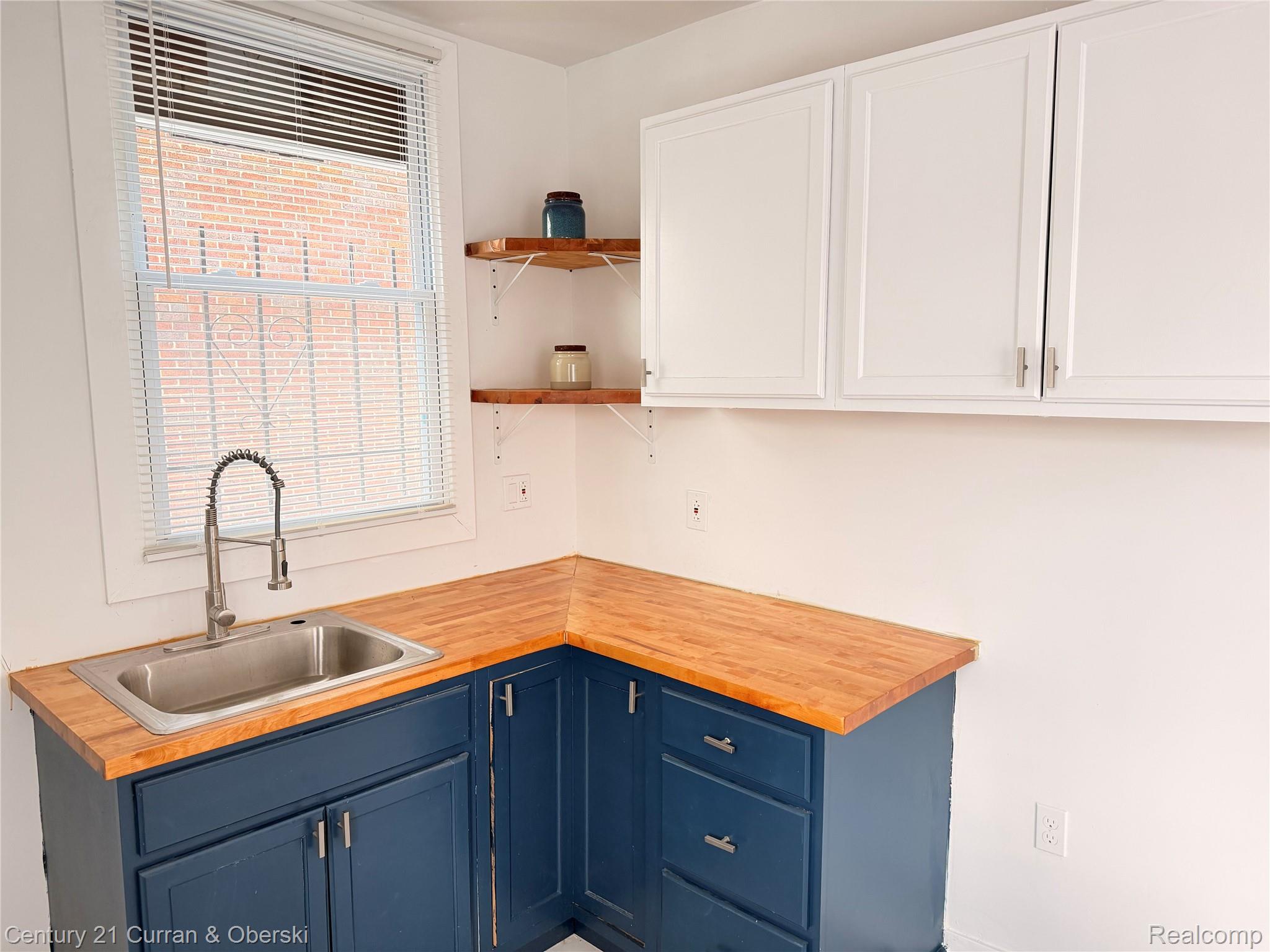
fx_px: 881
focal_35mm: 24
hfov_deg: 71.6
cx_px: 635
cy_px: 476
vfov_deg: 56.8
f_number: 1.78
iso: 200
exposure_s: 1/70
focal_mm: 6.76
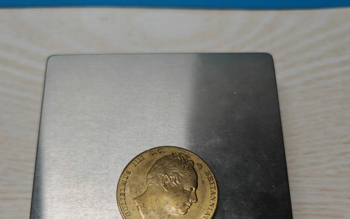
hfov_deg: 48.2
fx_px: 391
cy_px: 185
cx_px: 166
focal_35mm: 41
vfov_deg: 30.3
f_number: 1.6
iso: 125
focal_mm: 7.62
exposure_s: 1/320
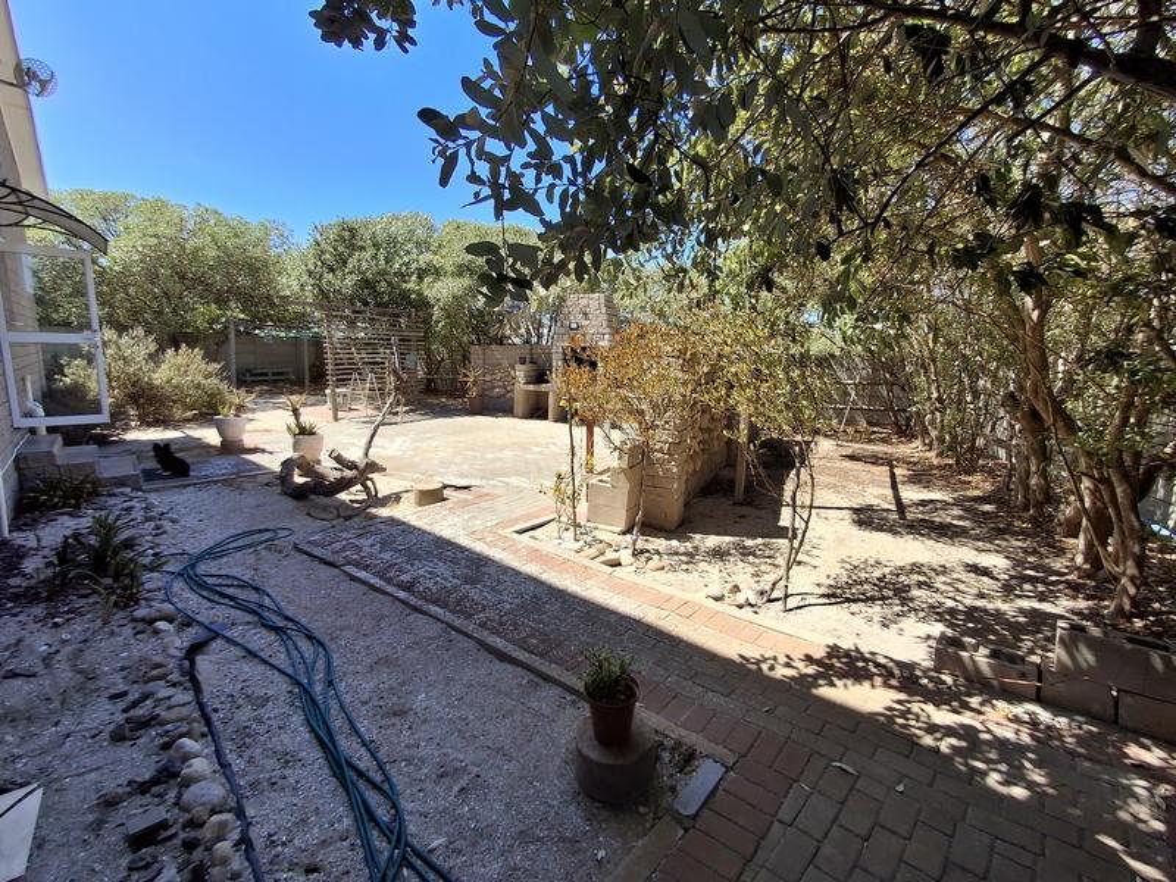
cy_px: 441
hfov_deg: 94.5
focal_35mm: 16
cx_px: 588
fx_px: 544
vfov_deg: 78.1
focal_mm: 1.64
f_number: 2.2
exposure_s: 1/994
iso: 40
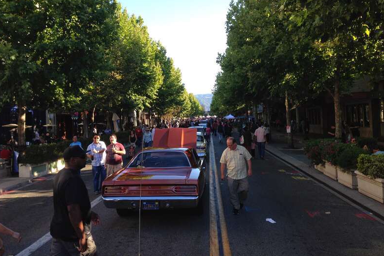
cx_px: 190
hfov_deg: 54.4
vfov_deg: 37.8
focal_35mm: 35
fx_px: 373
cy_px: 110
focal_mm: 4.12
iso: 50
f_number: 2.4
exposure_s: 1/330
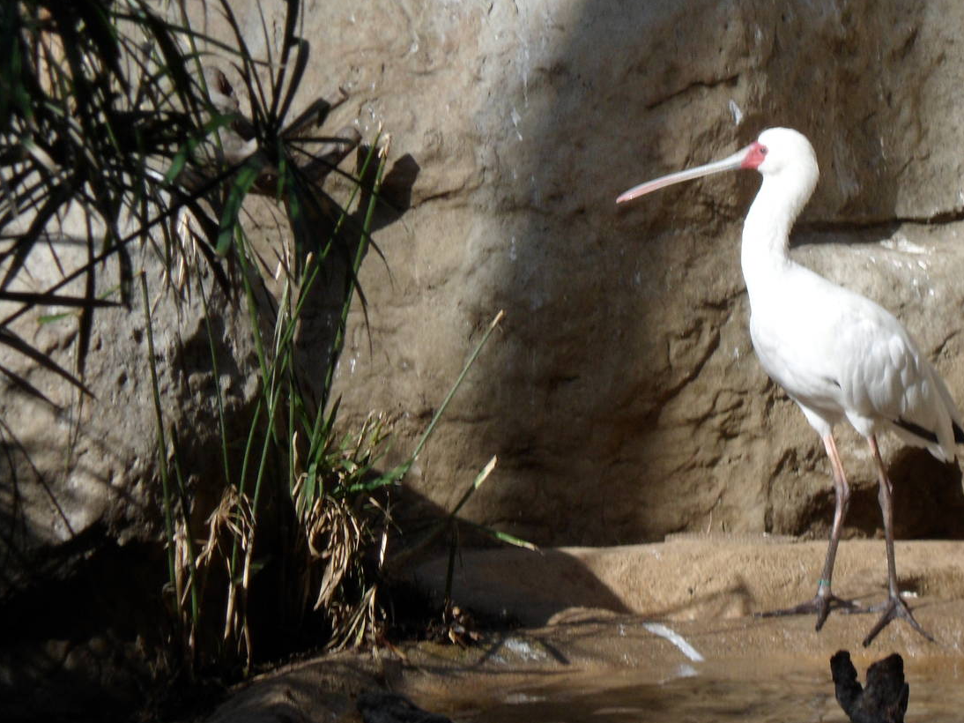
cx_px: 656
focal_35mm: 294
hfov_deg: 6.7
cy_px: 200
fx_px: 8186
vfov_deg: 5.1
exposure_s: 1/250
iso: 80
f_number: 5.6
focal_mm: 36.2
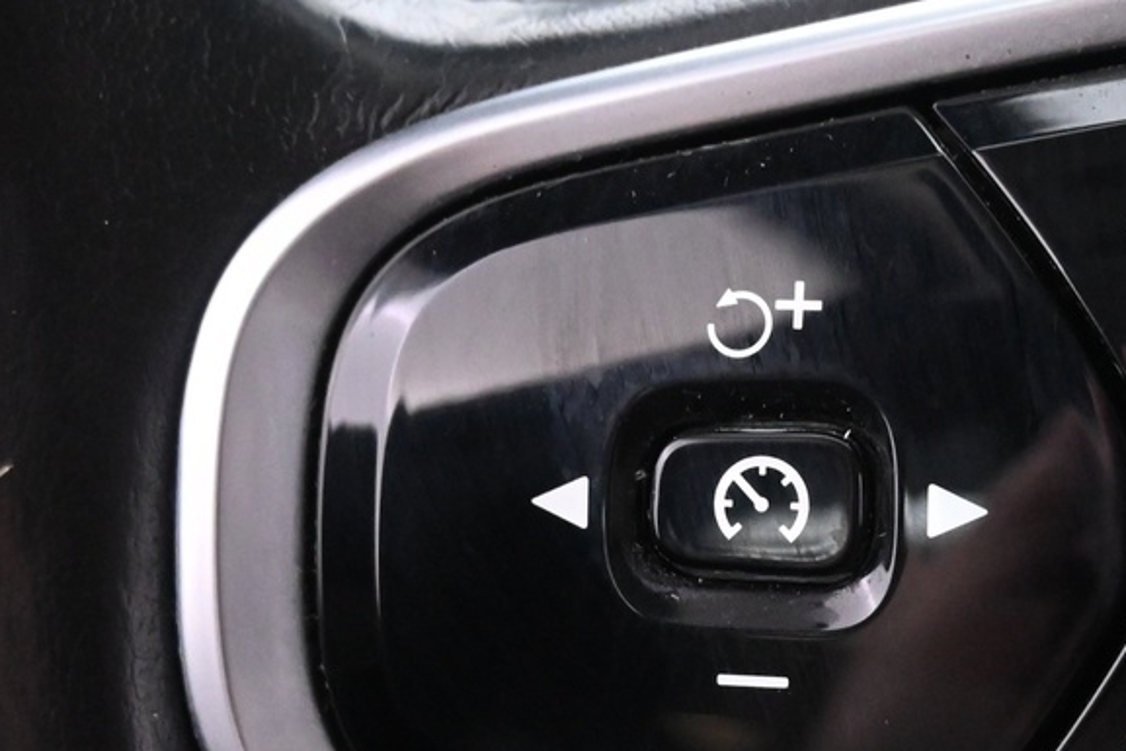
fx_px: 2766
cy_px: 624
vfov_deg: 15.4
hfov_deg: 22.9
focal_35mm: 88
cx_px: 732
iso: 3600
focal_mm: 21
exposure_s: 1/30
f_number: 4
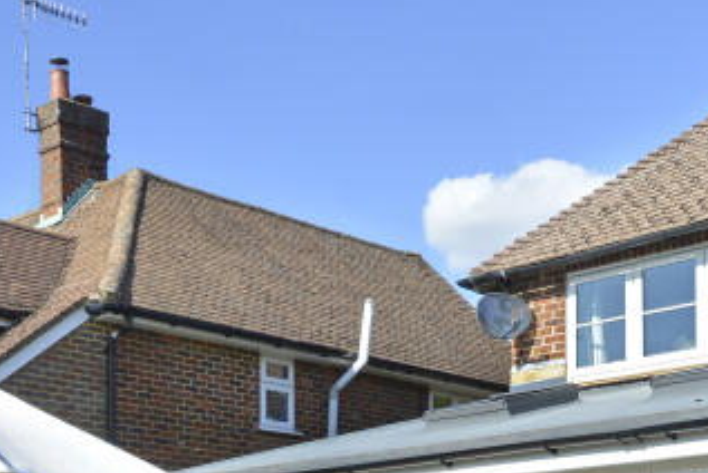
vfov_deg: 17.6
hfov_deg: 28.3
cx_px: 261
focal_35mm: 71
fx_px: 1398
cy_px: 673
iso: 400
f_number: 14
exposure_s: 1/160
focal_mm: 22
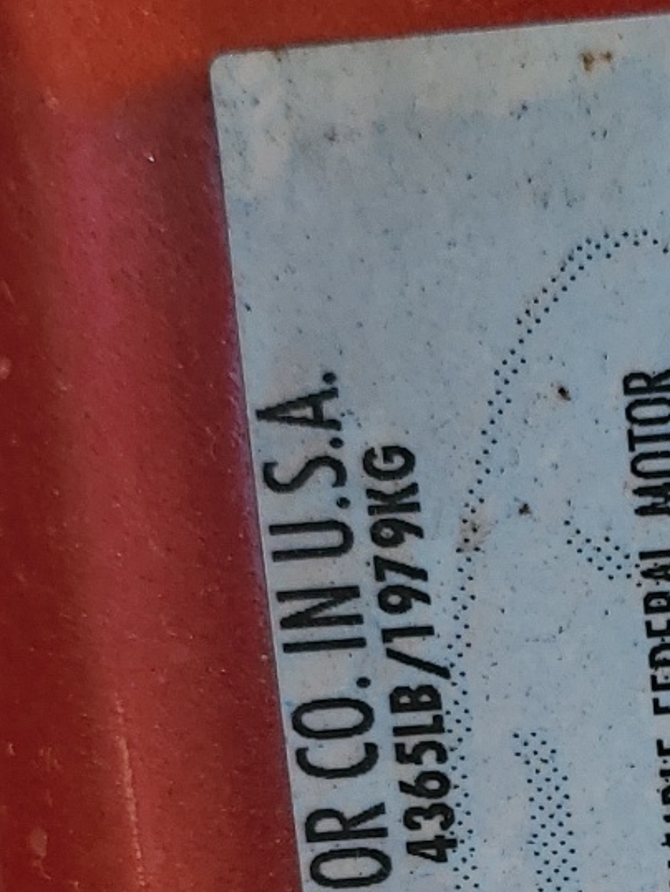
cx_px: 950
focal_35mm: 103
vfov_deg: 18.4
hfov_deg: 13.7
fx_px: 2656
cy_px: 982
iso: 50
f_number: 1.5
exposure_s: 1/385
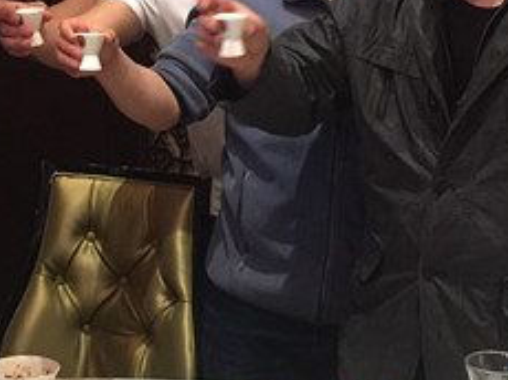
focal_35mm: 101
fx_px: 1481
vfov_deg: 14.4
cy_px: 0
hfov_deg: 19.5
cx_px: 223
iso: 125
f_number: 2.2
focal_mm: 4.15
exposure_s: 1/8
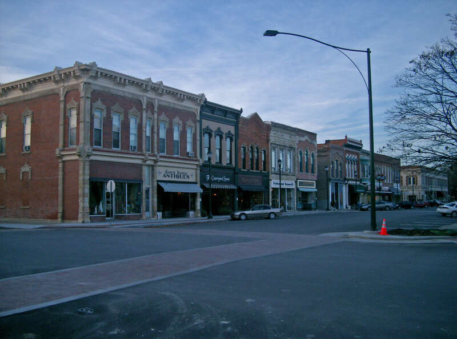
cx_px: 228
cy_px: 170
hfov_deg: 50.3
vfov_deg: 38.4
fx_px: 487
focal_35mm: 37
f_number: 2.6
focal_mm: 7.6
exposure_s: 1/500
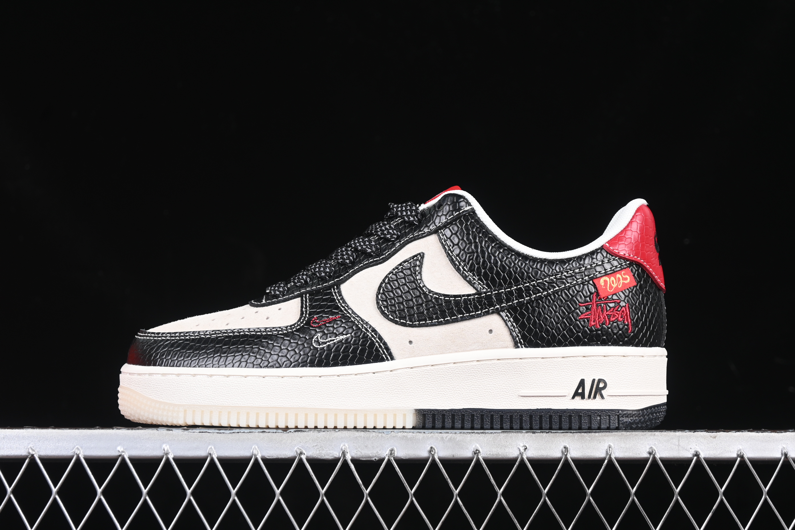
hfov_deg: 27.0
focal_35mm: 75
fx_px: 1656
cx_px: 398
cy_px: 265
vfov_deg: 18.2
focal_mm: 50
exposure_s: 1/60
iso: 160
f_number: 6.3
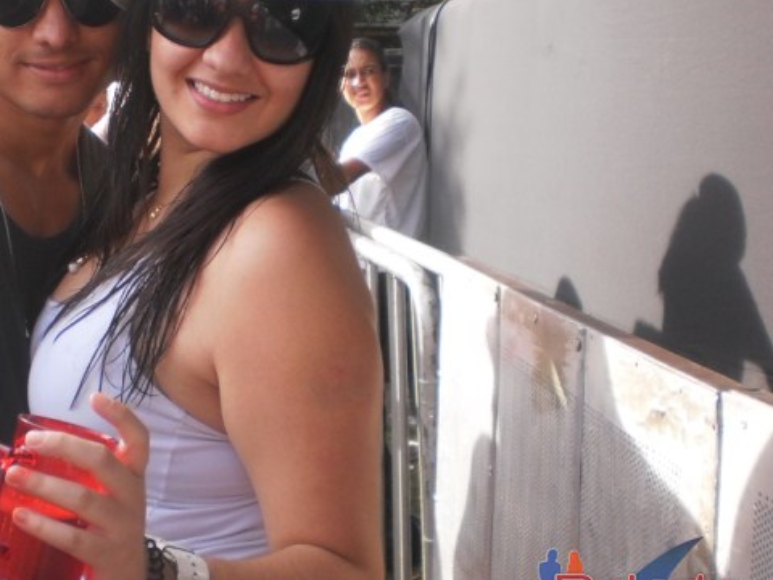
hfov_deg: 31.4
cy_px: 185
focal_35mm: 60
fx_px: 1340
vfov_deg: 24.3
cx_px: 155
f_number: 3.1
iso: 100
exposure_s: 1/160
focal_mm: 6.3
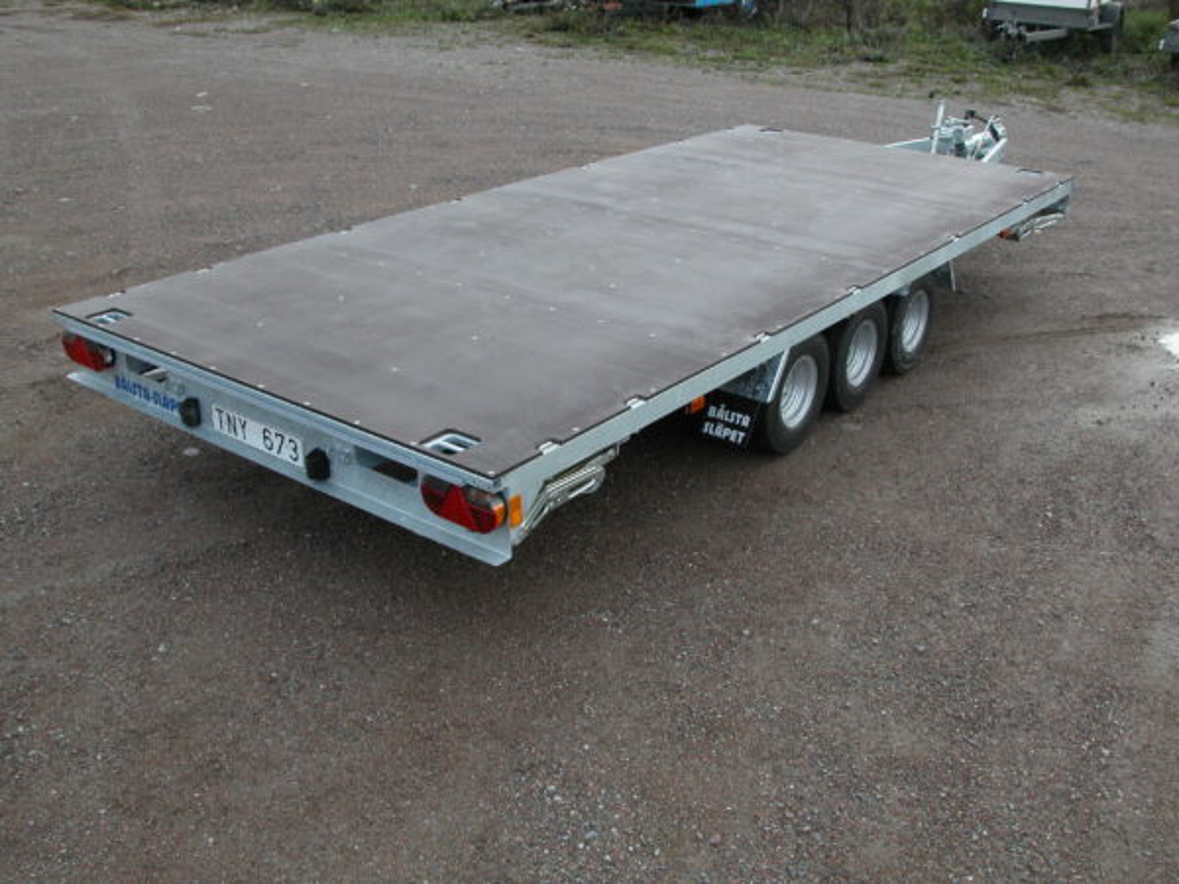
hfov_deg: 54.0
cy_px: 442
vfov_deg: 41.8
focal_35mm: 34
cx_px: 590
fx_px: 1158
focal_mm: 8.9
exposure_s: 1/130
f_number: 4.5
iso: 100
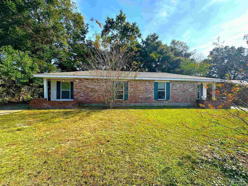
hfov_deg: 102.1
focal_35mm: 14
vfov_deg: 85.7
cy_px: 93
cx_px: 124
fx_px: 100
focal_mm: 2.22
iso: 40
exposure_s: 1/690
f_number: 2.2
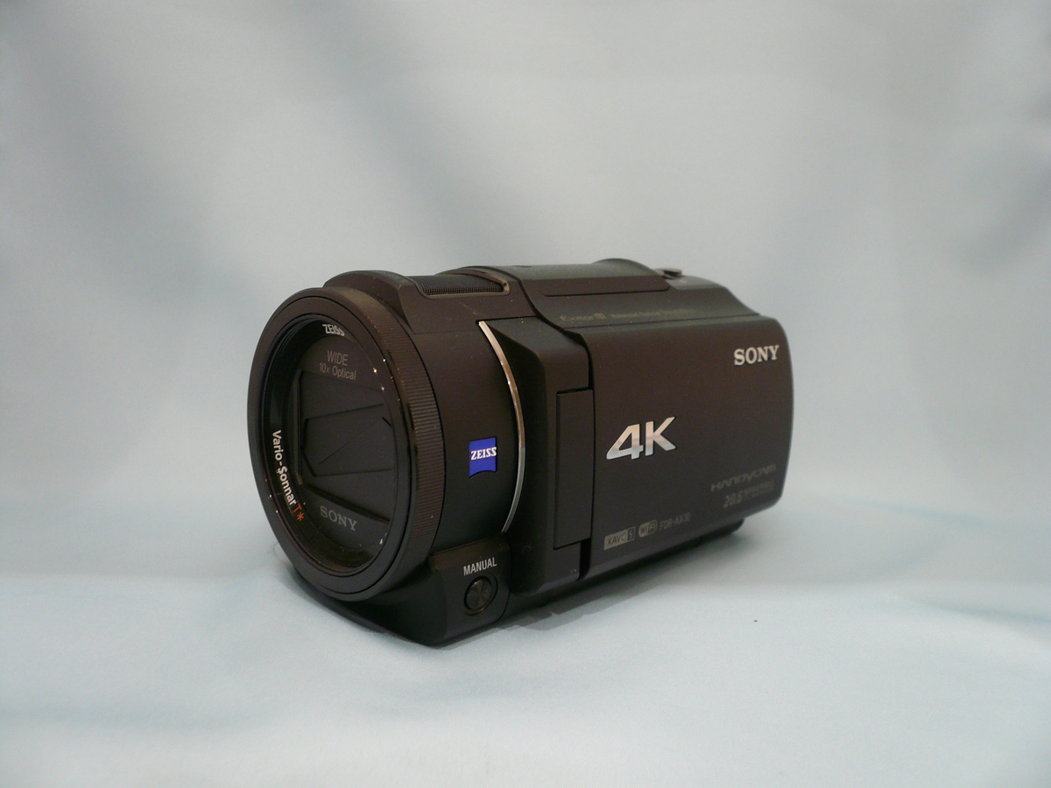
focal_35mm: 28
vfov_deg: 49.7
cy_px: 394
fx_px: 850
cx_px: 526
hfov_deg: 63.4
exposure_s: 1/15
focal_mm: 4.6
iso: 100
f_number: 2.8
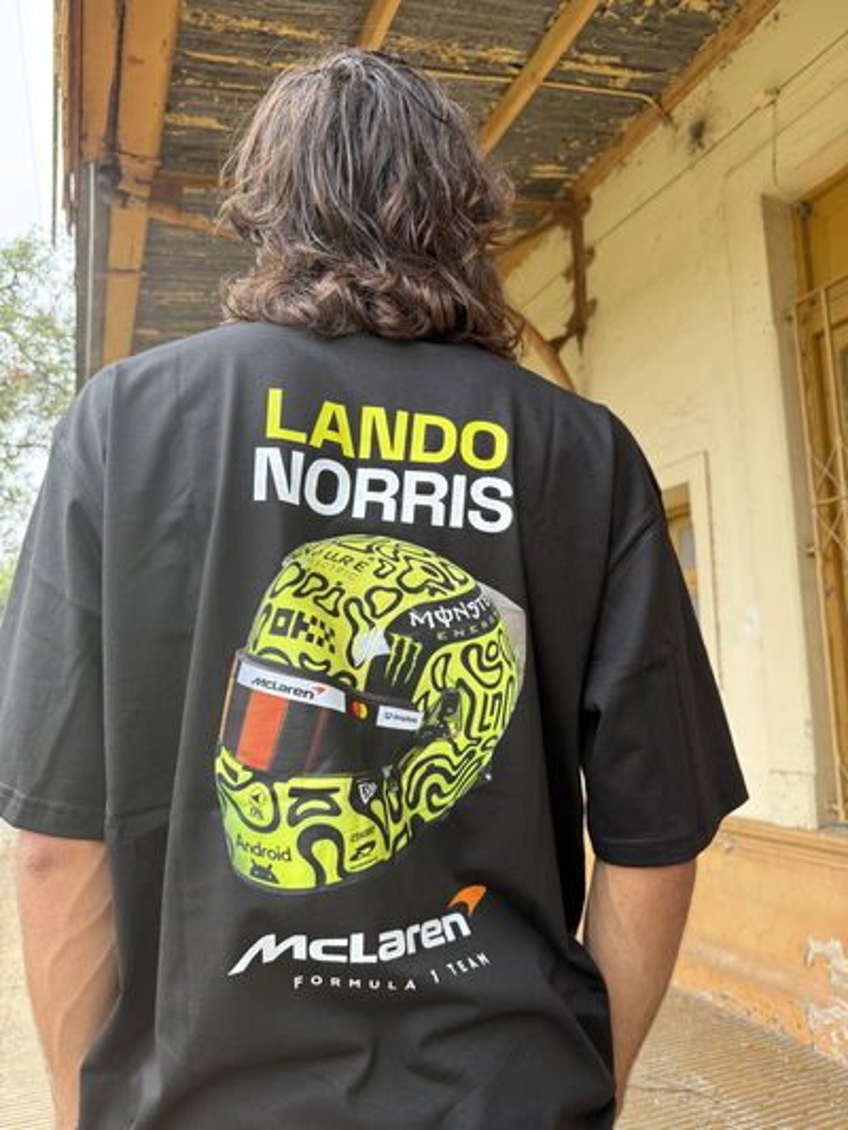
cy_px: 565
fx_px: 784
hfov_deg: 56.8
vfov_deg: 71.6
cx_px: 424
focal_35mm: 24
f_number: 1.78
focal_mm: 6.76
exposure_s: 1/121
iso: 100
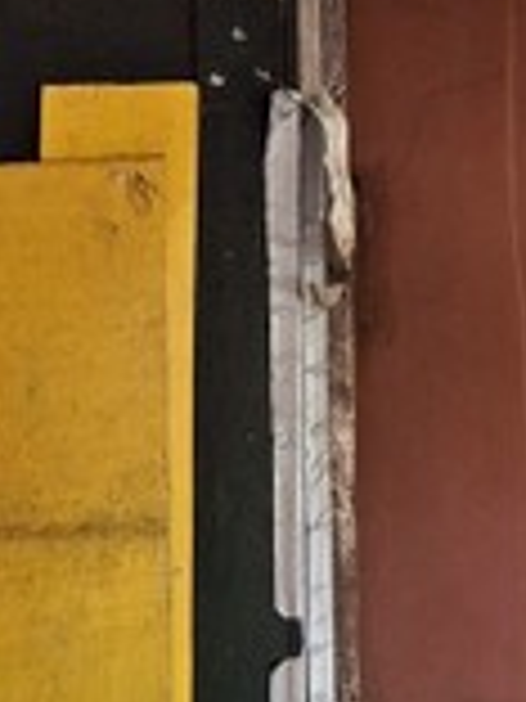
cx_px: 625
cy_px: -261
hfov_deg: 11.4
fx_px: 2593
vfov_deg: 14.6
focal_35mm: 128
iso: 50
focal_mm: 4.69
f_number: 1.8
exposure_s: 1/100
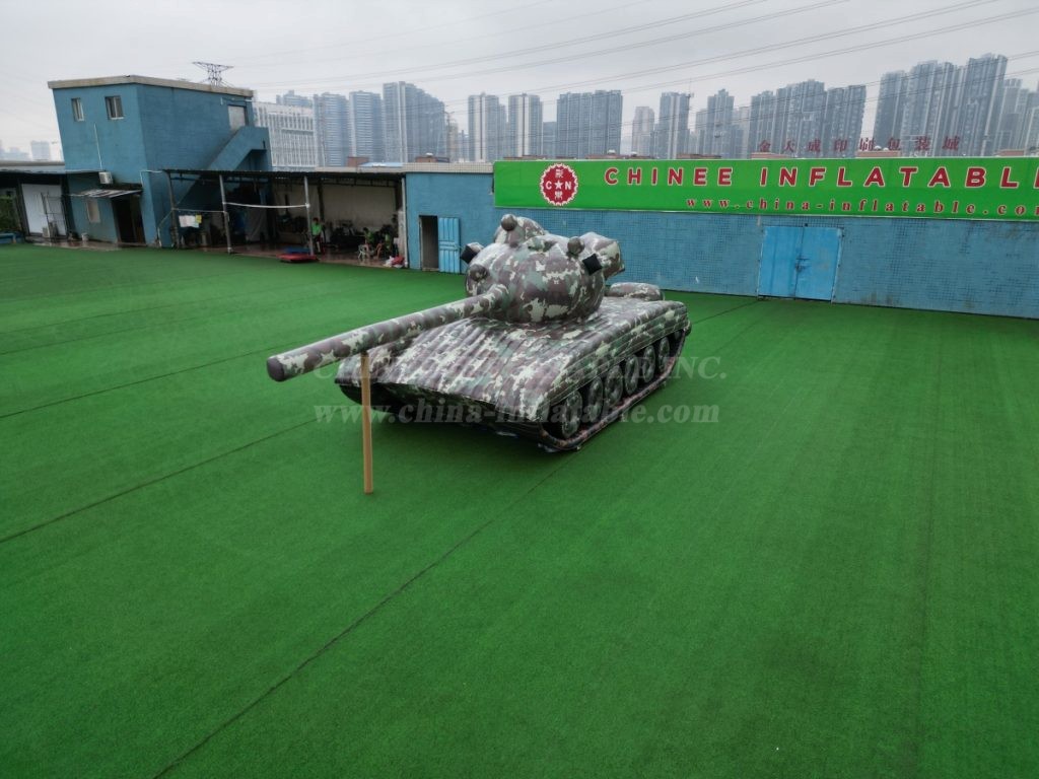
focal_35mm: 24
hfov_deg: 71.6
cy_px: 390
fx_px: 720
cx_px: 520
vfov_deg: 56.8
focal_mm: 6.72
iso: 200
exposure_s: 1/640
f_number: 1.7
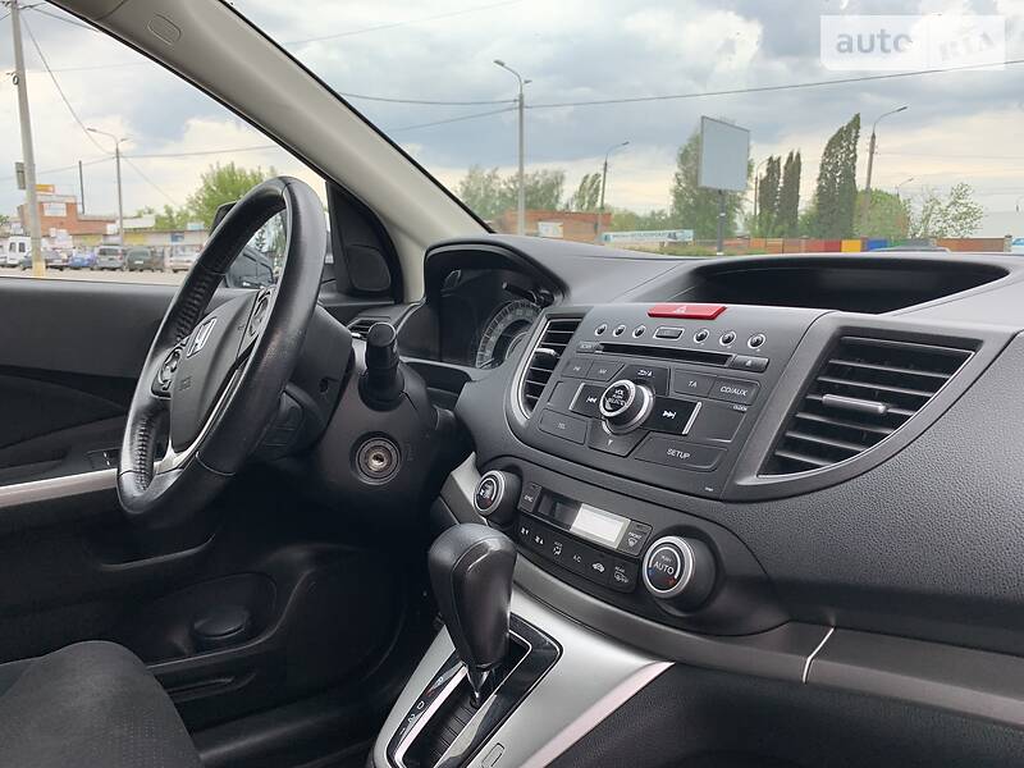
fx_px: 769
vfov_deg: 53.1
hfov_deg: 67.3
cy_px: 384
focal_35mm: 26
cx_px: 512
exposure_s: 1/286
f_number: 1.8
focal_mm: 4.2
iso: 25
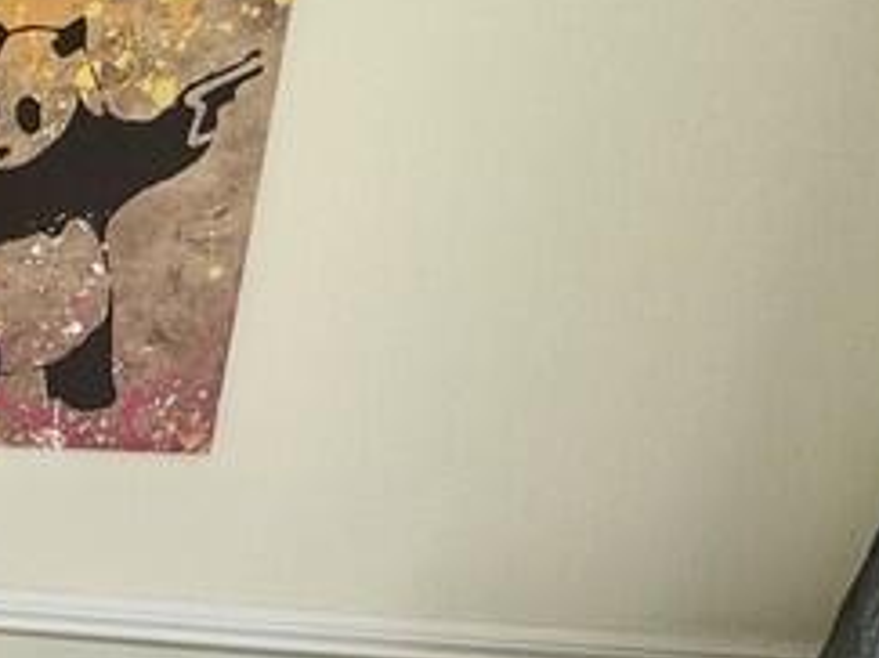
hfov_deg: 23.2
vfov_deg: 22.6
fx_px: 1497
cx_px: -572
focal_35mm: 59
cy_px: 813
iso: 100
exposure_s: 1/100
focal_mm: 2.22
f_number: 2.2
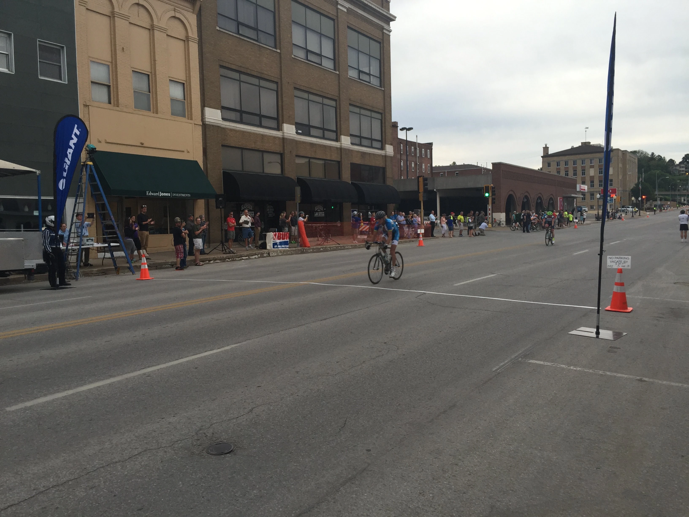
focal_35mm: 29
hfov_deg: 61.7
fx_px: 577
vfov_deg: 48.2
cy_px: 258
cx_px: 344
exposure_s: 1/218
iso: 32
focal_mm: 4.15
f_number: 2.2
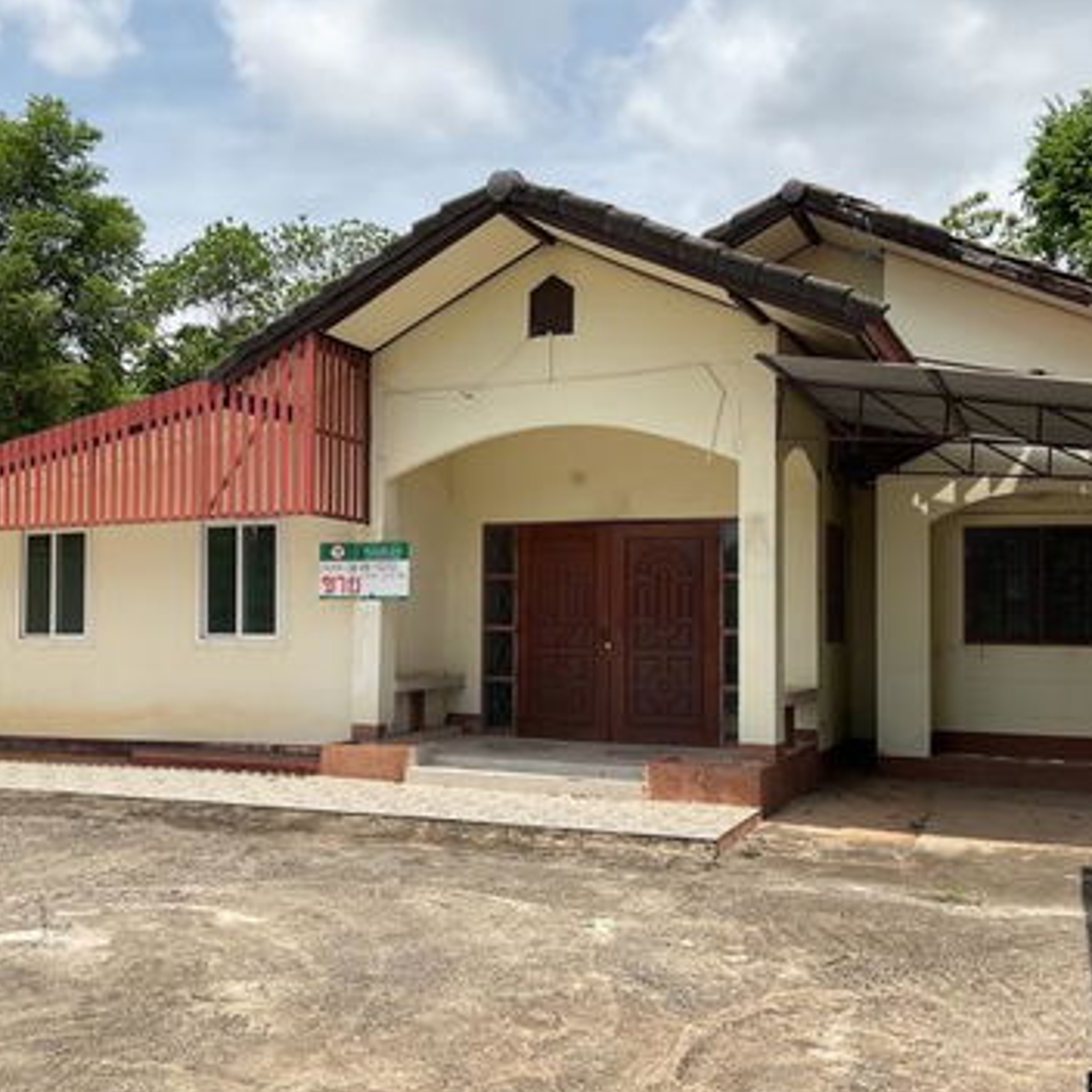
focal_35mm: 35
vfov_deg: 47.2
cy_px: 552
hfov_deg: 47.2
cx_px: 518
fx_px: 1249
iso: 16
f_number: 1.8
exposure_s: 1/2141
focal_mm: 3
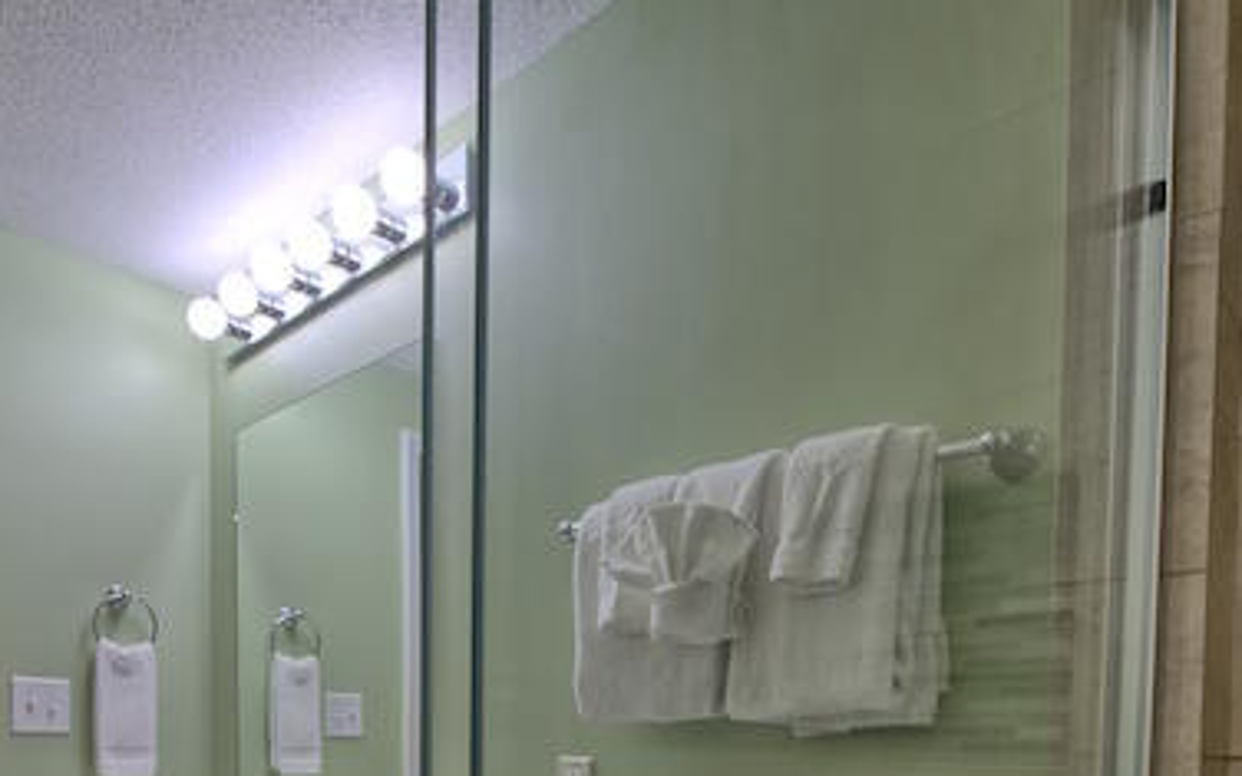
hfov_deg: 70.1
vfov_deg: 40.6
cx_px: 545
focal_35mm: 26
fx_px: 880
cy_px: 802
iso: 200
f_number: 19
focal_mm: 12
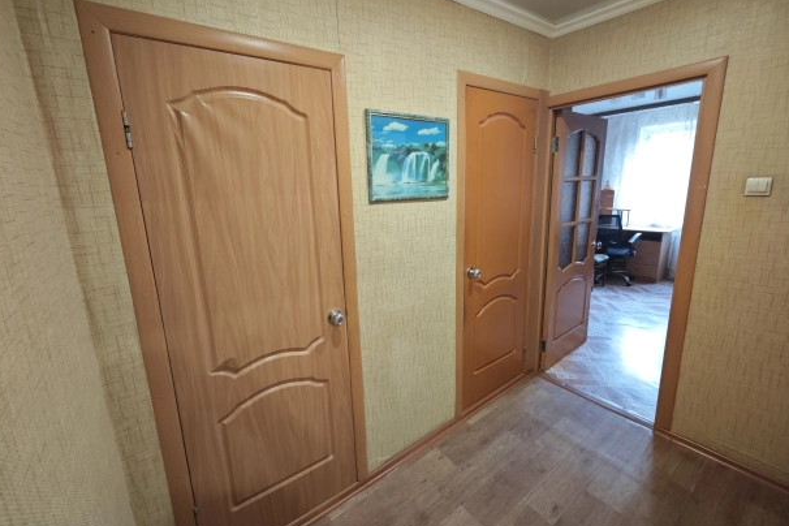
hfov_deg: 100.4
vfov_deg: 77.3
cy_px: 255
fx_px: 329
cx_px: 393
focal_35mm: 15
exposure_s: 1/14.3
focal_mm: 2.16
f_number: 2.2
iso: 1250
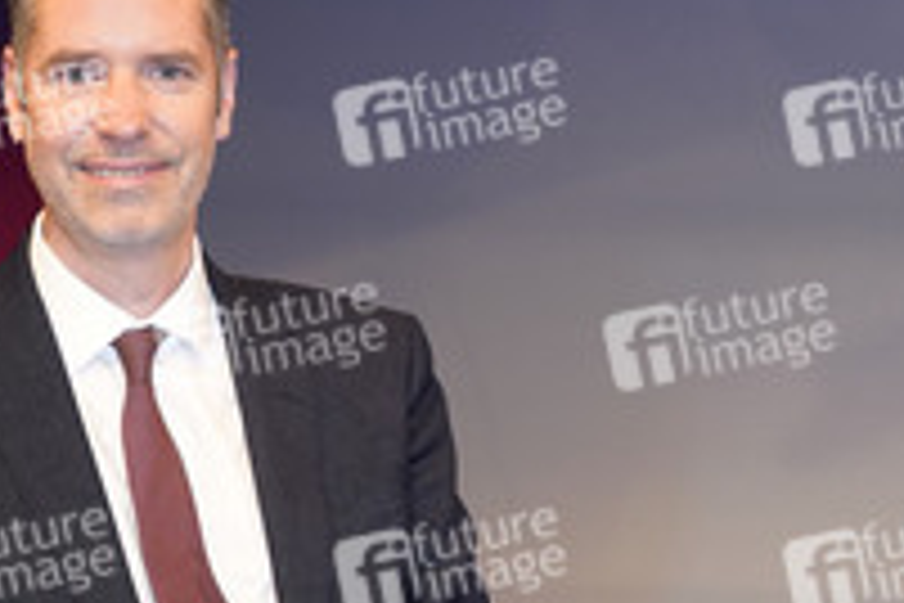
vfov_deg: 16.4
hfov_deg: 24.4
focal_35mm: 83
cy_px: 450
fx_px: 2084
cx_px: 331
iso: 2000
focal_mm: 37
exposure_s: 1/160
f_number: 5.6
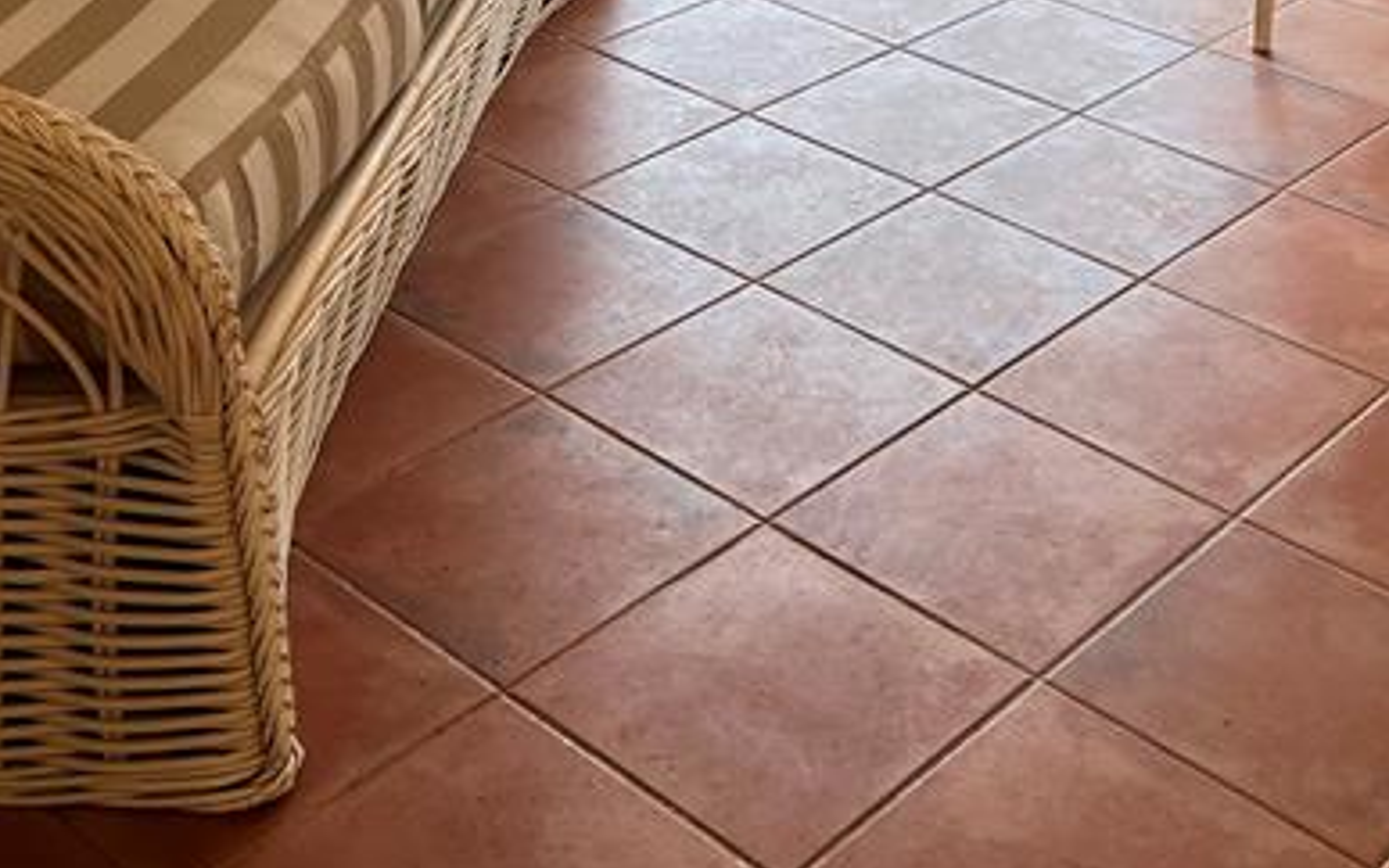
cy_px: -165
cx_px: 851
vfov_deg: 21.2
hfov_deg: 35.5
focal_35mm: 57
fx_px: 2158
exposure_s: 1/120
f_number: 1.5
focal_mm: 5.7
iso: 40
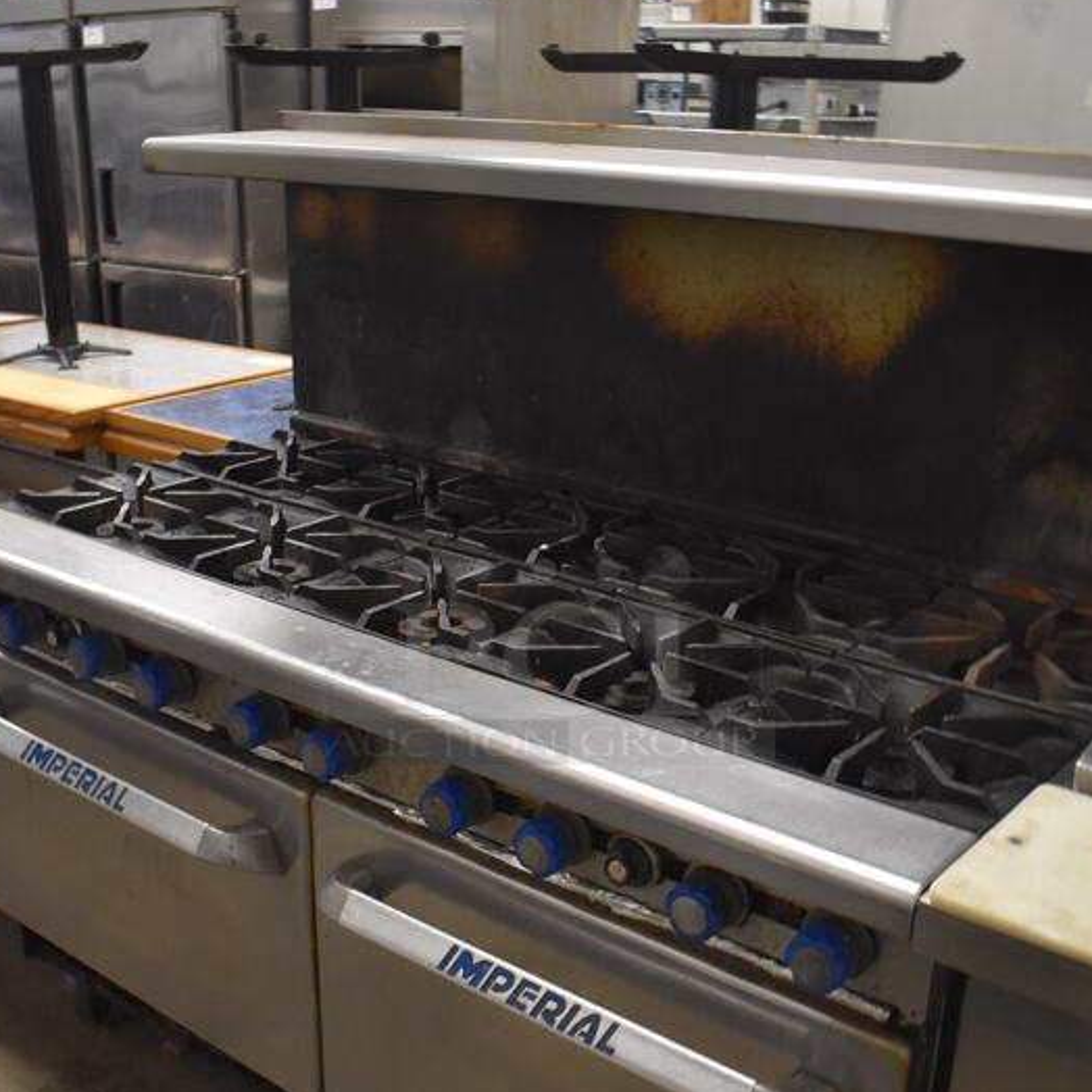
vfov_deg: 41.7
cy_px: 655
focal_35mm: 40
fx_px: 1428
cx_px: 544
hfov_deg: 41.9
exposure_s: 1/125
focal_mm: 18
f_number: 3.5
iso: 2000
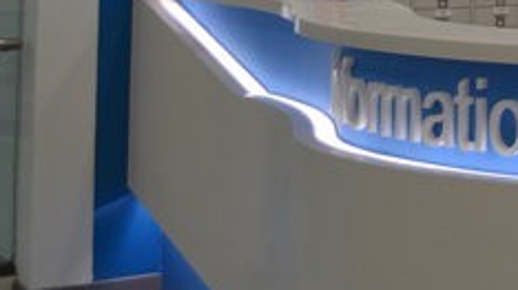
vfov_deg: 9.8
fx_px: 1619
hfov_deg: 16.6
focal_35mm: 118
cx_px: 770
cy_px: -198
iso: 400
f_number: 4.5
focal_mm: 22
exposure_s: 1/80
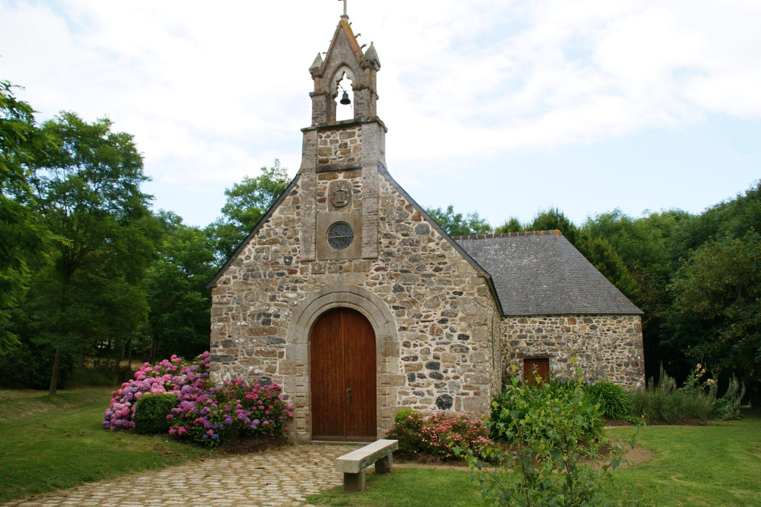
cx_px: 381
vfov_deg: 46.4
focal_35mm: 28
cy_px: 250
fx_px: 592
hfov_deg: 65.5
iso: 100
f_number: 9
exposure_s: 1/160
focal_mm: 18
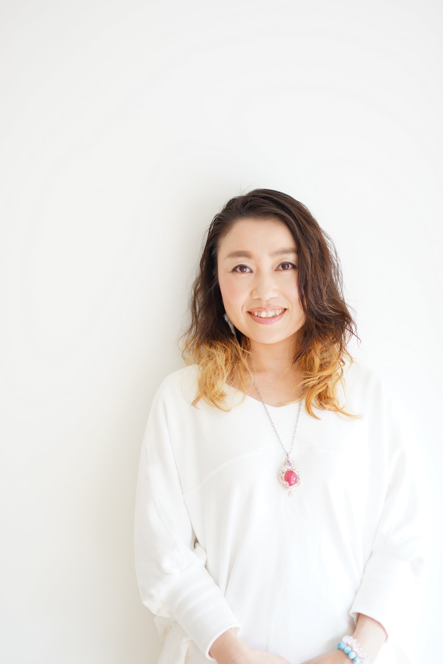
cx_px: 222
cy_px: 332
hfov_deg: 16.1
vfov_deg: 23.9
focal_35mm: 85
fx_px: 1568
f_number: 1.6
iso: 800
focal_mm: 85
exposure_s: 1/320
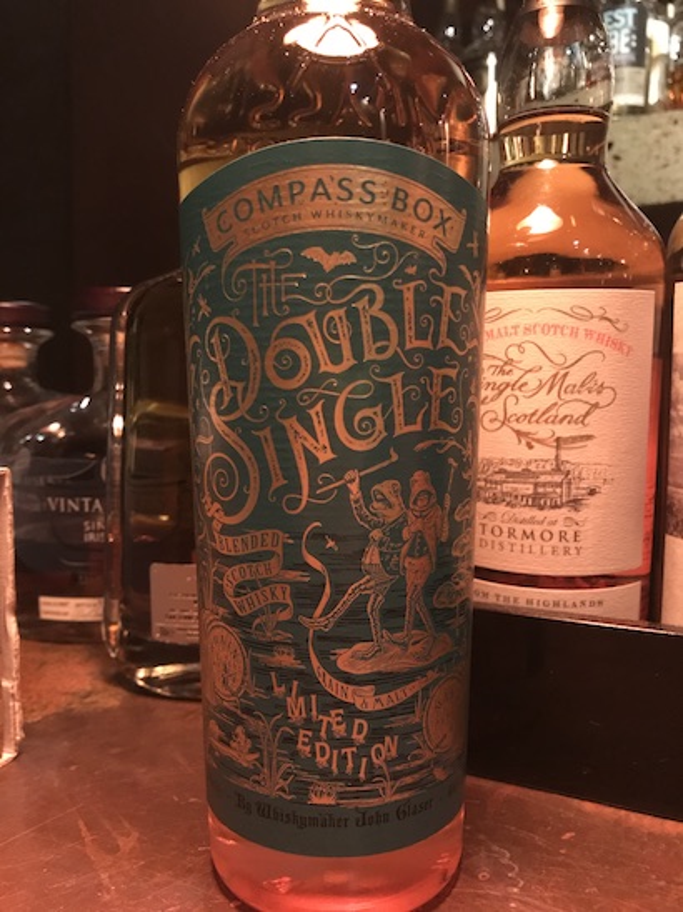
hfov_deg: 49.7
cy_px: 456
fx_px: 737
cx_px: 342
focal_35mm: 28
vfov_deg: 63.5
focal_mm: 3.99
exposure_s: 1/4
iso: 125
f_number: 1.8
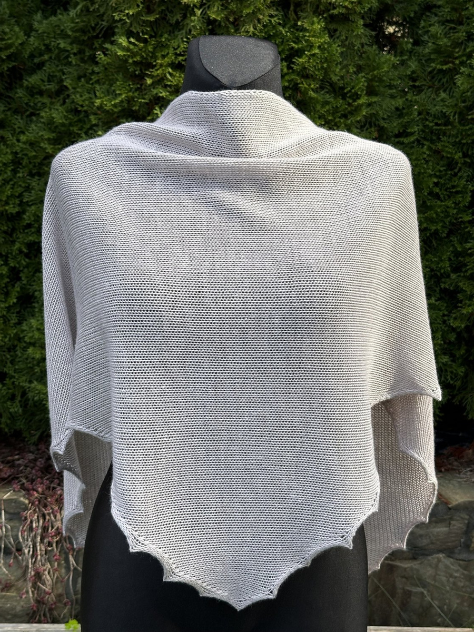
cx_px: 237
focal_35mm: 48
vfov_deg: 39.7
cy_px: 316
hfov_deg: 30.3
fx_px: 876
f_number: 1.78
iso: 64
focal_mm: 6.86
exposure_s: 1/704
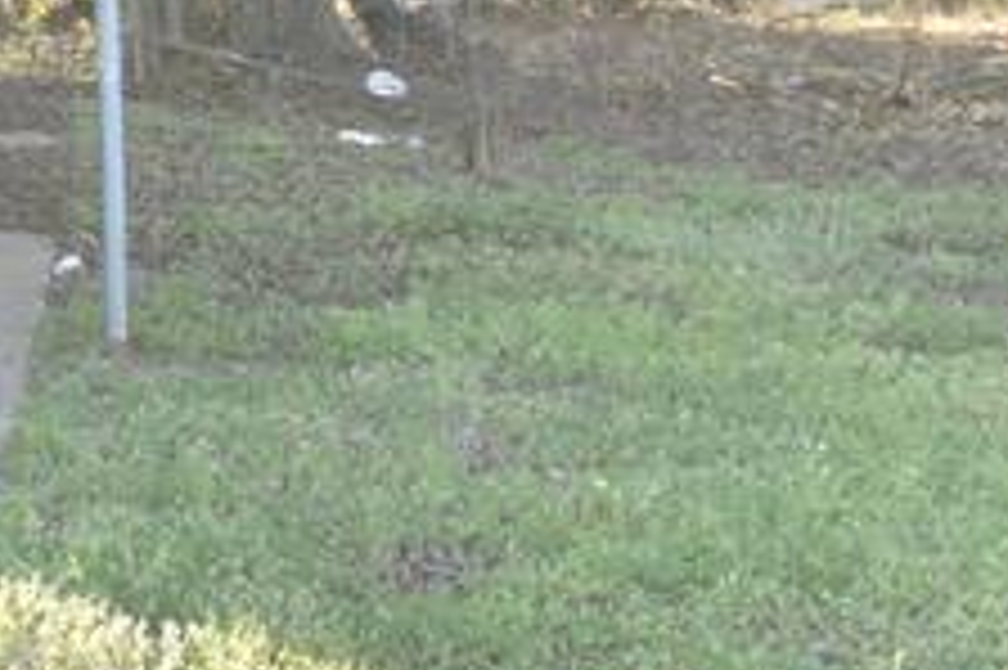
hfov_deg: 12.5
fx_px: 3833
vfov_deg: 9.8
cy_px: -247
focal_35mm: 137
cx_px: -1228
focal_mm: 20
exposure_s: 1/100
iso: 1250
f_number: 14
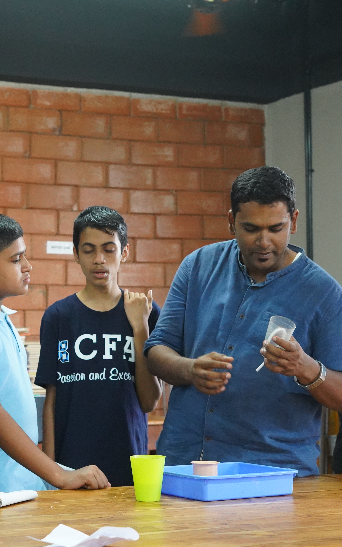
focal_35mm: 77
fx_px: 1148
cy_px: 274
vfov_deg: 26.8
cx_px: 29
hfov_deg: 16.7
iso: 8000
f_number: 4.5
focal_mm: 50
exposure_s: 1/160
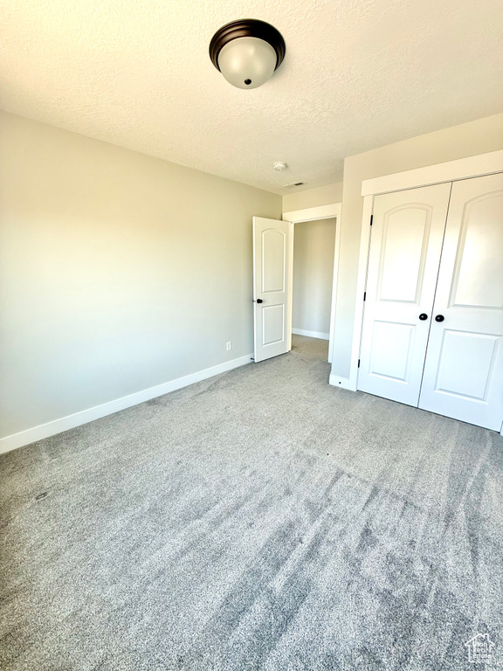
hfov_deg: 85.7
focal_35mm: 14
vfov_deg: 102.1
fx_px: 271
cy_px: 336
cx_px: 252
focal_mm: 2.22
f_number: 2.2
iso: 125
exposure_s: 1/99
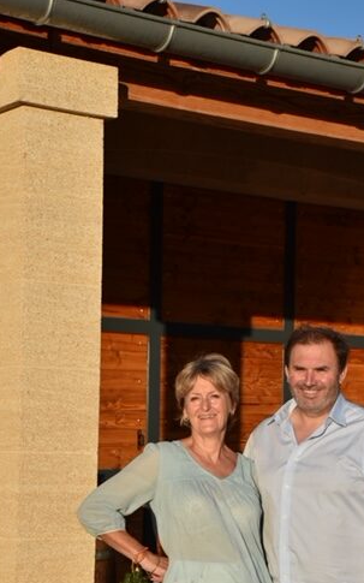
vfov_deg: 21.4
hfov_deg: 13.5
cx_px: 247
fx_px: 1540
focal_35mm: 97
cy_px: 380
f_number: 8
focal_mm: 48
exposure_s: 1/250
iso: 220
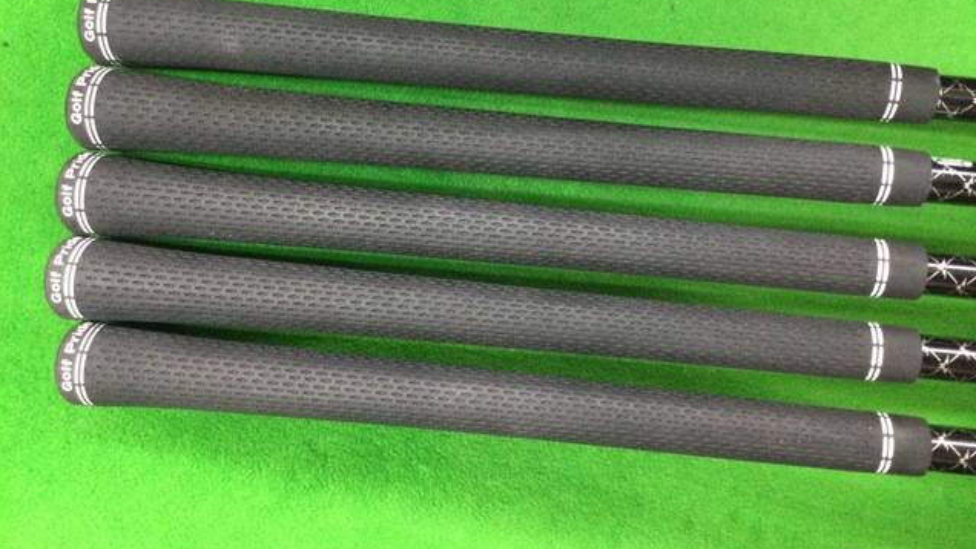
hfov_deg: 58.0
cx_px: 490
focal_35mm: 34
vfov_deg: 34.6
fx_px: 880
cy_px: 222
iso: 200
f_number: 2.4
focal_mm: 3.3
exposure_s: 1/20
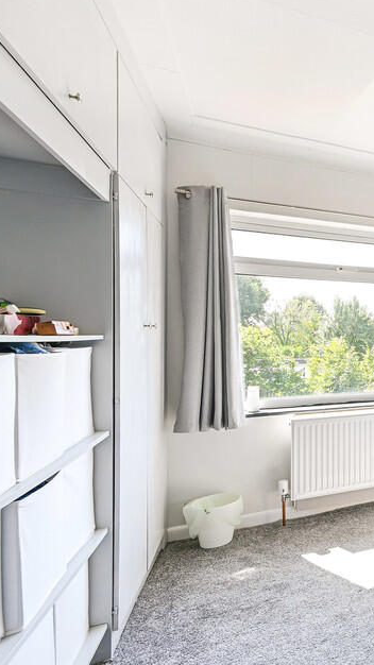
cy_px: 331
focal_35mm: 24
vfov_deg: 76.3
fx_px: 423
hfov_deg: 32.9
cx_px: 504
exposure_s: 1/10
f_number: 8
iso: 100
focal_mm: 14
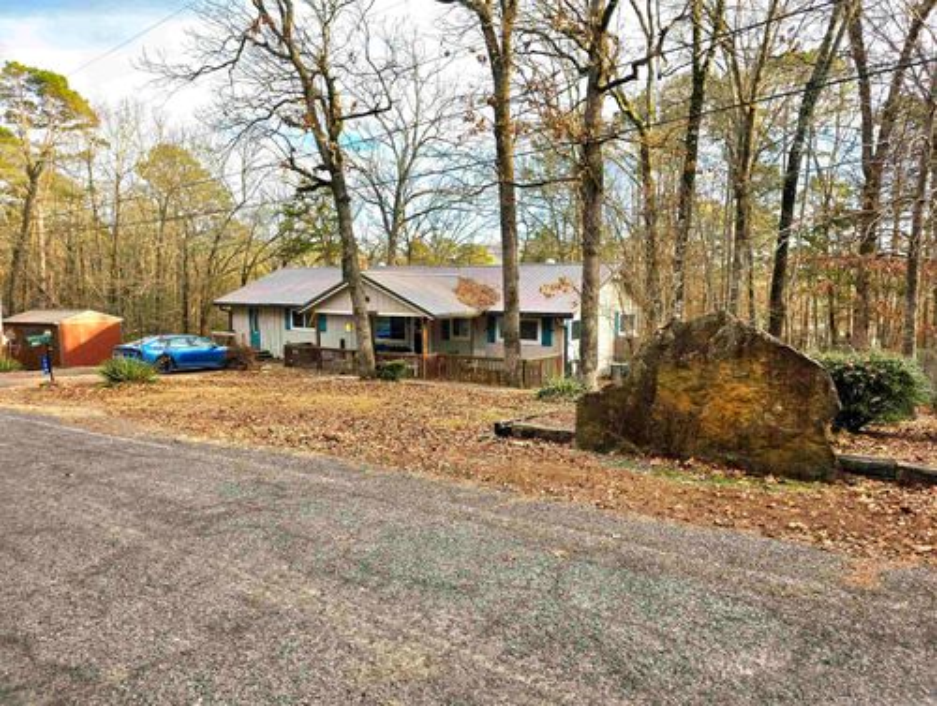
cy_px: 353
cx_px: 468
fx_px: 624
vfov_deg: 59.0
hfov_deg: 73.8
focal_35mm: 23
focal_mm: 6.3
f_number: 1.7
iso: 80
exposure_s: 1/1667
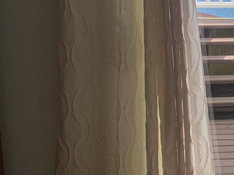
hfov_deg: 21.3
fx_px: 554
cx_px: 315
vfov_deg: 17.8
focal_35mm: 82
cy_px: 32
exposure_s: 1/783
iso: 25
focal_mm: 4.25
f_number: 1.8
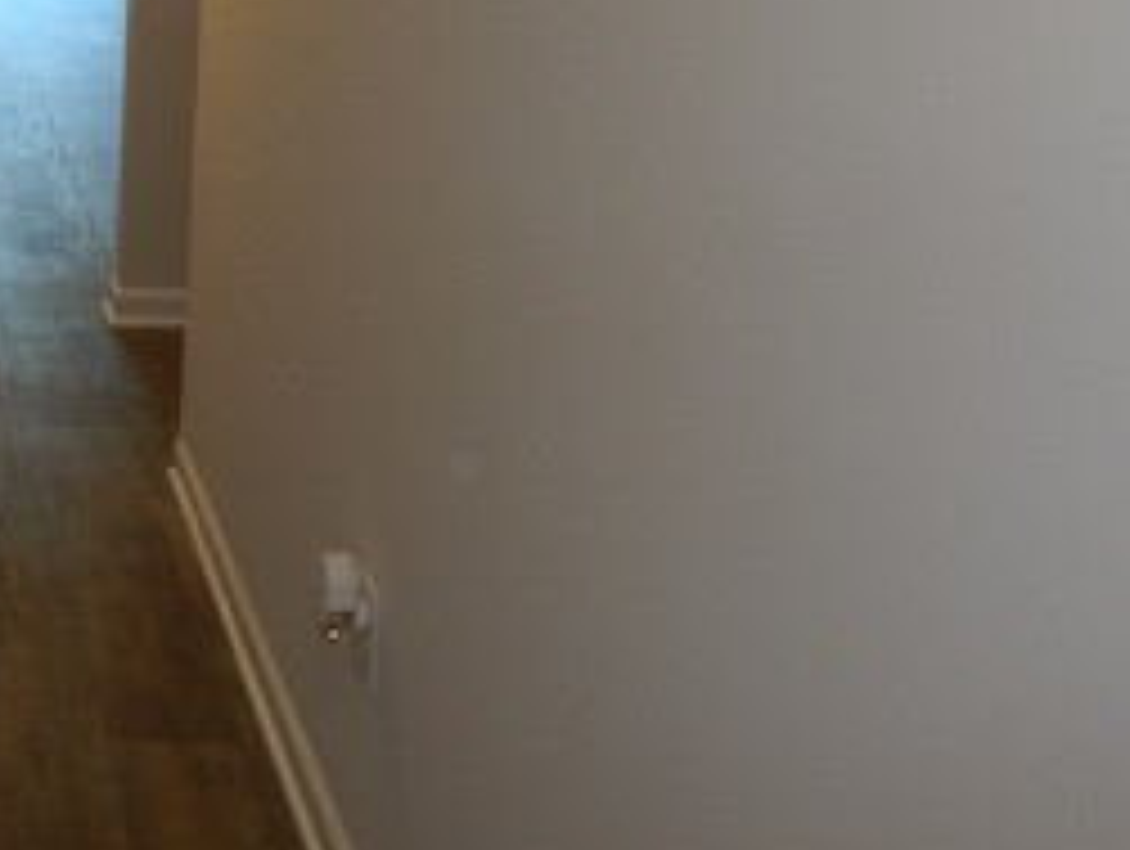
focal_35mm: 56
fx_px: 1831
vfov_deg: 24.3
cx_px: -126
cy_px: -108
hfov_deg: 30.5
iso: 125
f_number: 3
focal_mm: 4
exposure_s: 1/30
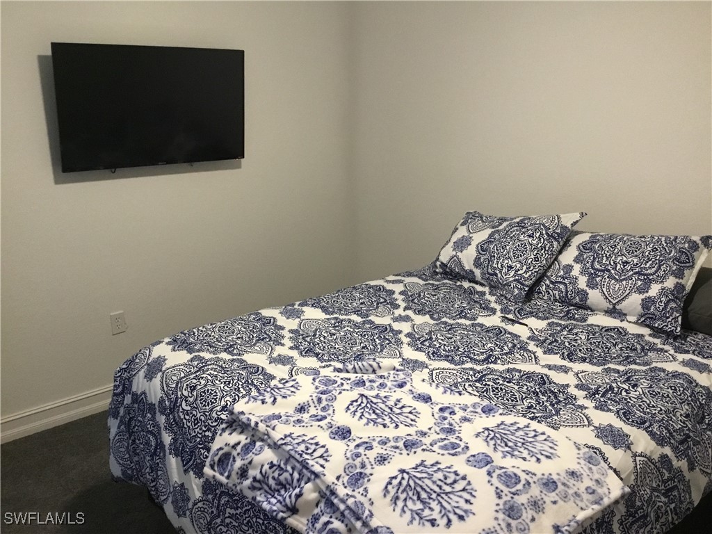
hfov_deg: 58.4
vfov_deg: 45.4
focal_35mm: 31
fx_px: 638
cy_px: 267
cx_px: 356
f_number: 2.4
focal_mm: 3.3
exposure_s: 1/30
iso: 160
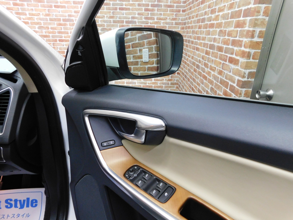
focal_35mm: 23
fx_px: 195
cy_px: 110
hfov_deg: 73.9
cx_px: 146
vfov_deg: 58.9
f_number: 3
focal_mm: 4
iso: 400
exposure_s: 1/25
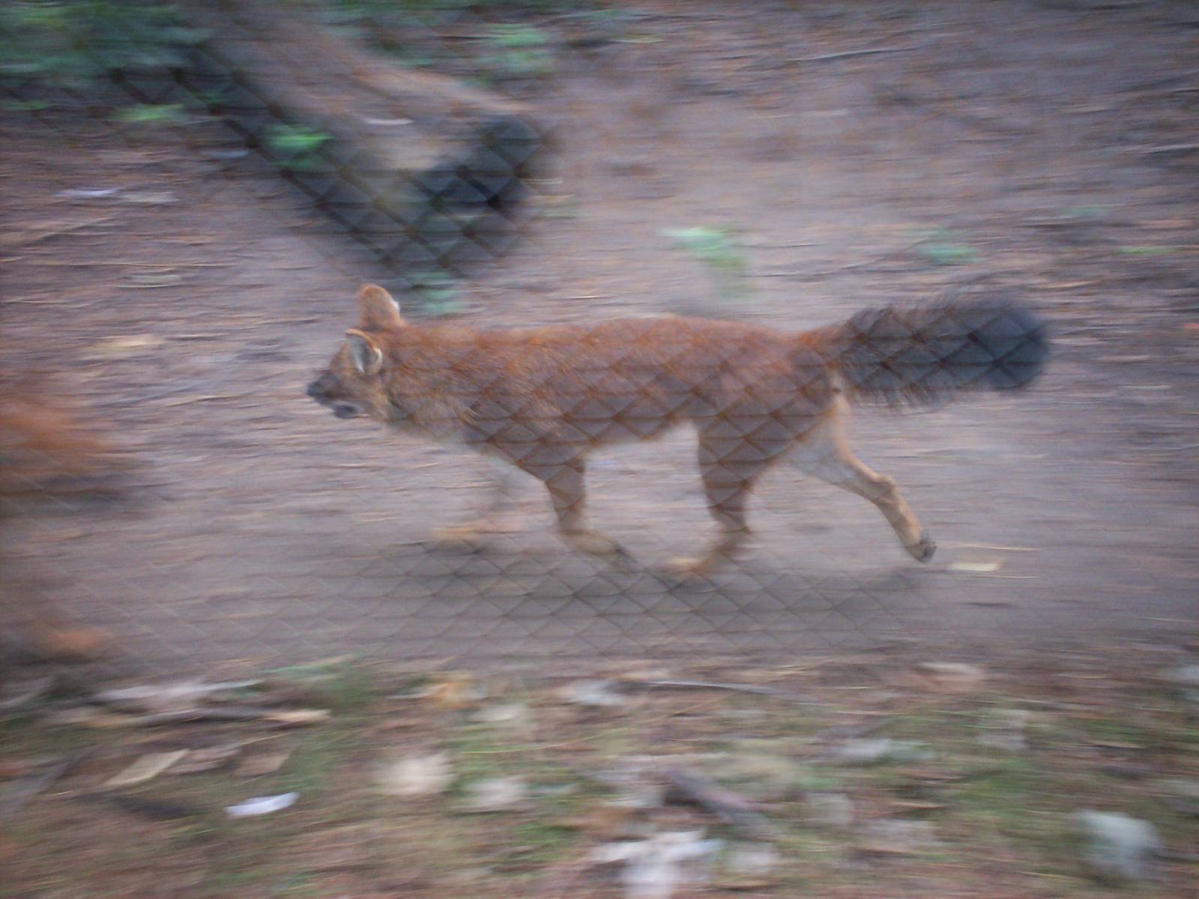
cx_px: 600
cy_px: 450
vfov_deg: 39.7
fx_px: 1247
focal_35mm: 36
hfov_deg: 51.4
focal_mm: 6
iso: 140
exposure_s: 1/27.2
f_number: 4.5
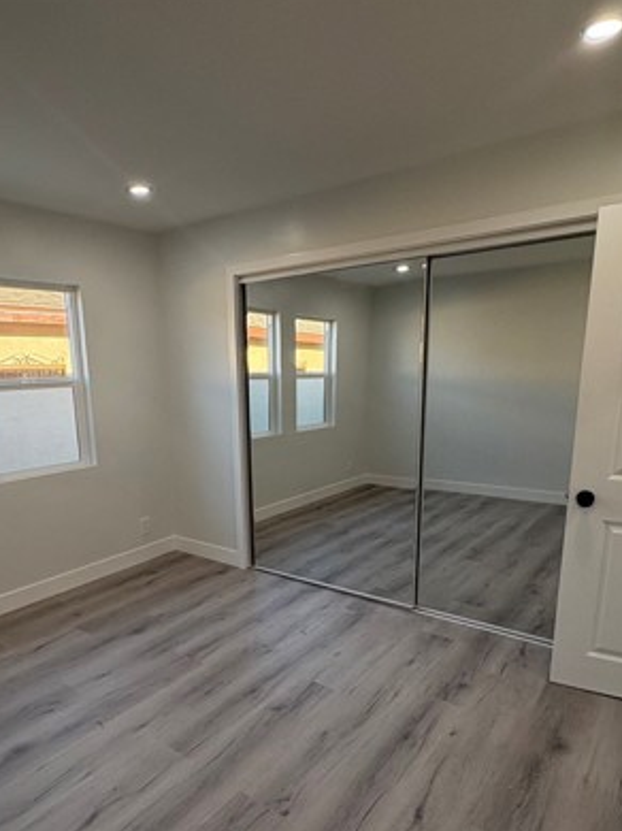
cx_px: 256
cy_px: 499
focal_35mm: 23
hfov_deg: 58.5
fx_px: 552
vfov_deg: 73.2
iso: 100
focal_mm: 2.22
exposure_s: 1/122
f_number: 2.2
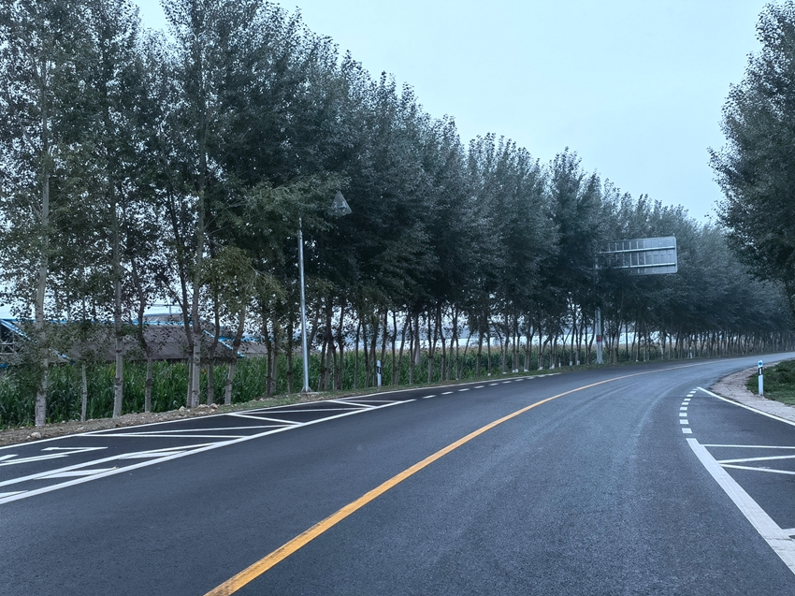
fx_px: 964
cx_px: 398
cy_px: 298
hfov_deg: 44.8
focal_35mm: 42
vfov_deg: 34.3
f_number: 1.8
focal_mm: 5.54
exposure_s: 1/1192
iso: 50
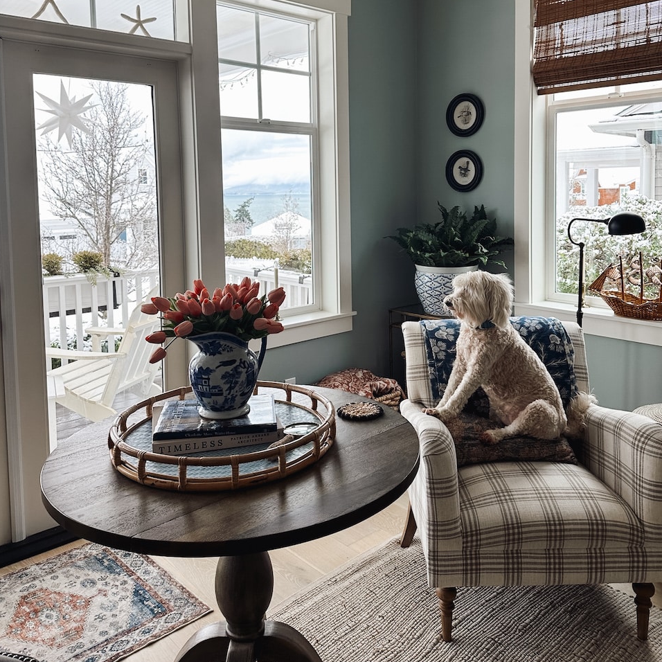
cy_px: 227
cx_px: 336
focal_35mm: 29
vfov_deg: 54.6
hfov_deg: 55.6
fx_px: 627
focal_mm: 6.86
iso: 80
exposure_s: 1/120
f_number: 1.8
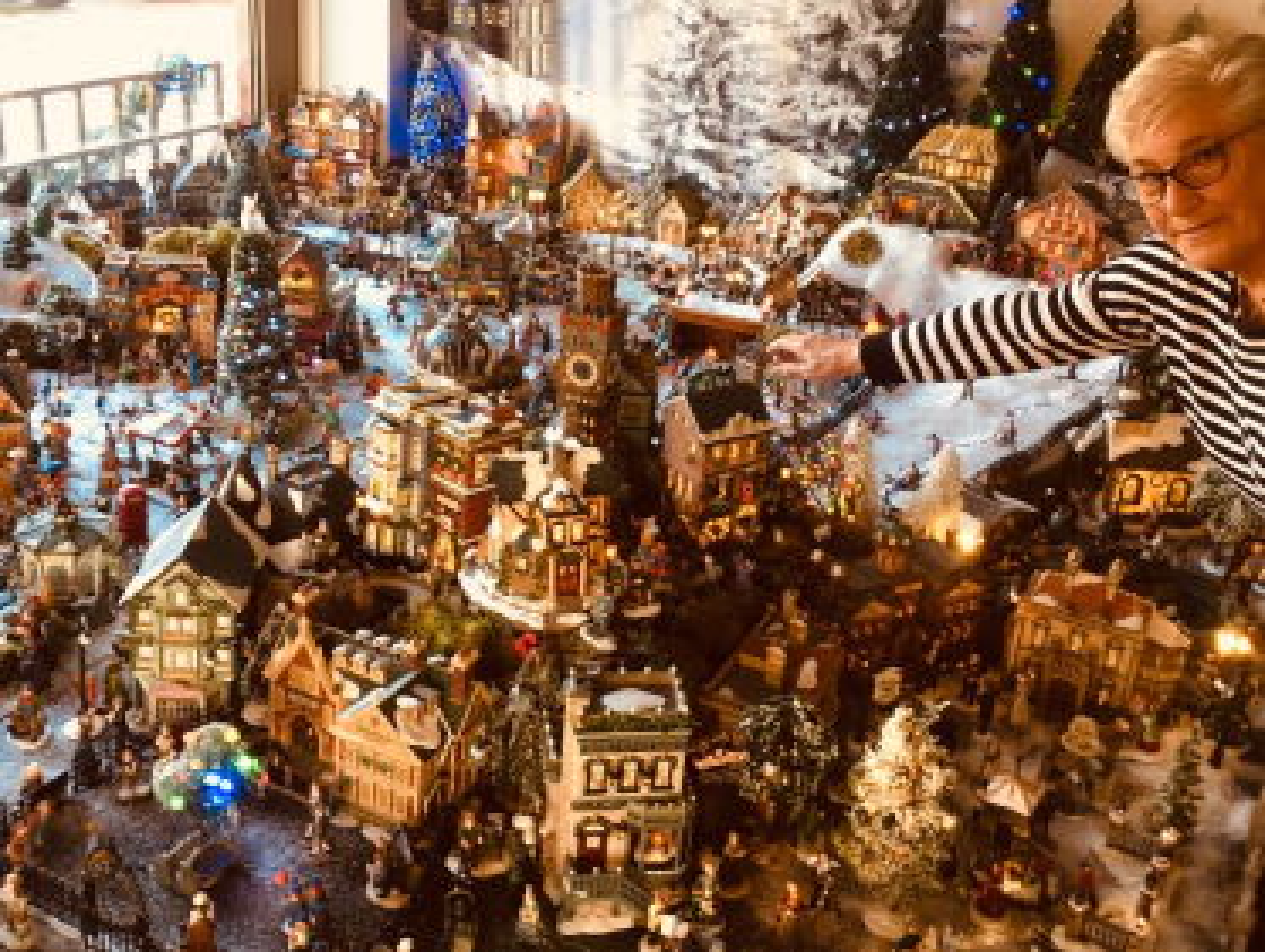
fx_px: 1061
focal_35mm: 29
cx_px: 632
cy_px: 476
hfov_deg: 61.6
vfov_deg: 48.4
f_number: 2.2
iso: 80
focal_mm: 4.15
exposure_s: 1/33
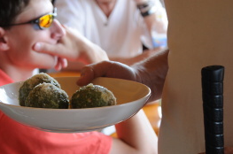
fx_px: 885
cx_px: 82
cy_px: 112
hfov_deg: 15.0
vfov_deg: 9.9
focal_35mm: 137
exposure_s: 1/40
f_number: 4.8
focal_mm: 48
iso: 200
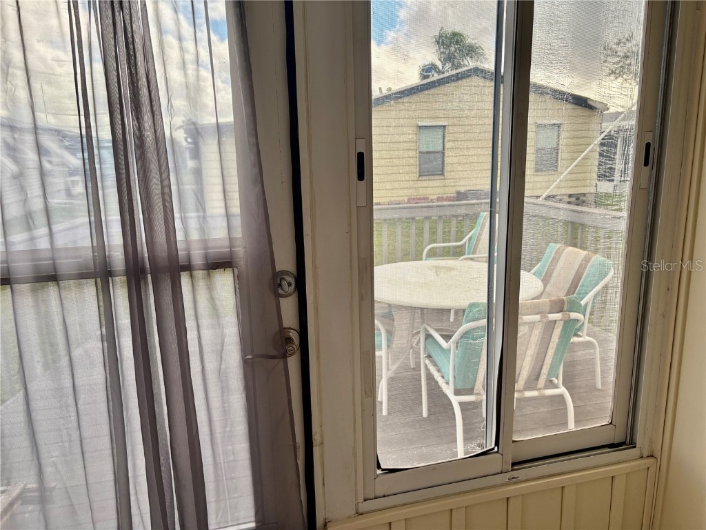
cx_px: 353
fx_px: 530
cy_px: 265
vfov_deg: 53.1
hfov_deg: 67.3
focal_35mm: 26
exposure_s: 1/329
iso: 64
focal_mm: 5.96
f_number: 1.6
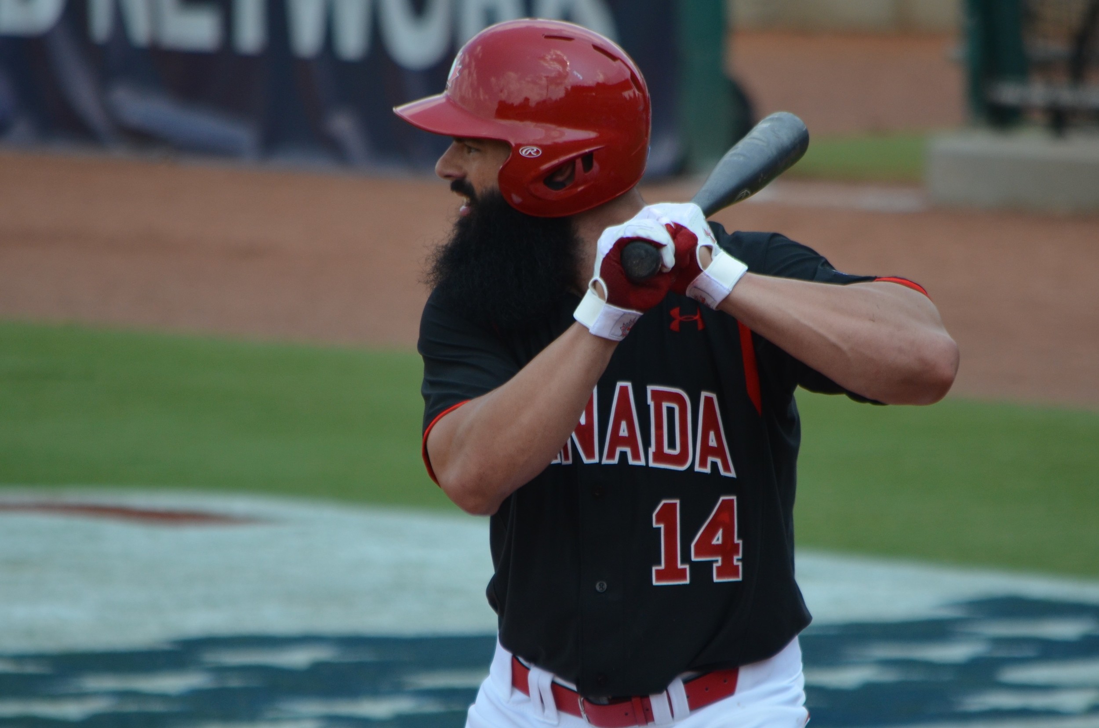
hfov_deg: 4.6
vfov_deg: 3.0
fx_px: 13709
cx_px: 550
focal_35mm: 450
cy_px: 364
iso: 400
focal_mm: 300
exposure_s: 1/1000
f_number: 5.6
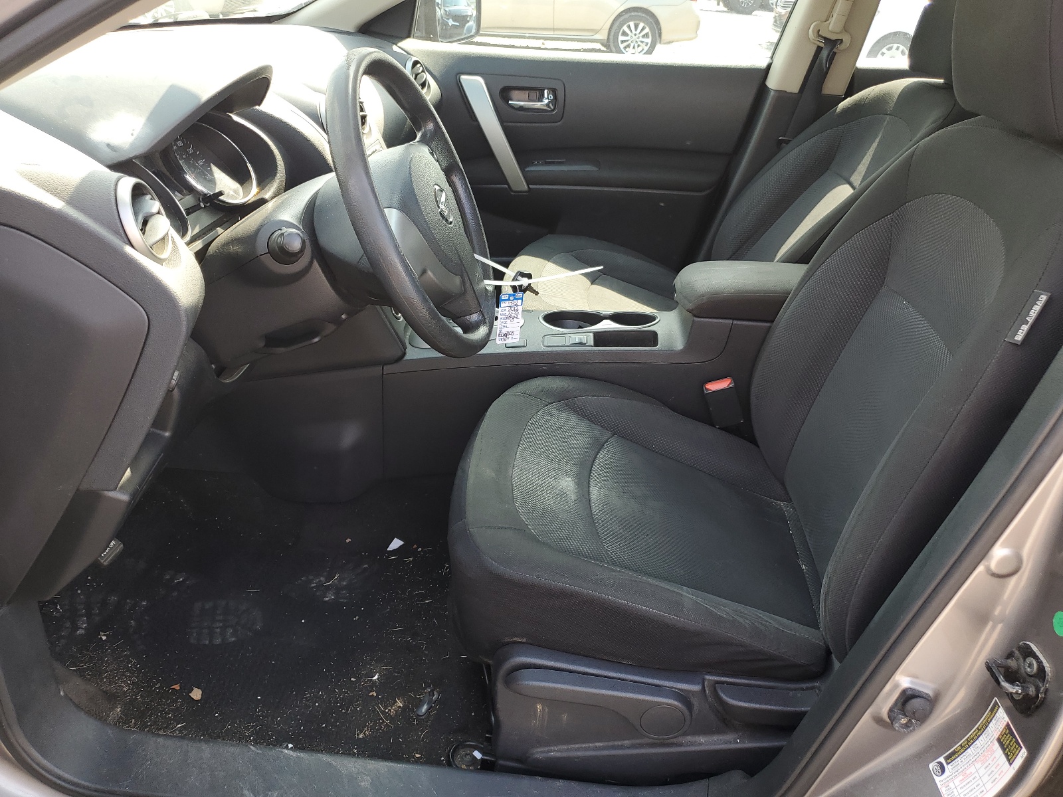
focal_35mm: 26
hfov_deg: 67.3
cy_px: 398
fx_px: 798
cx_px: 532
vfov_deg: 53.1
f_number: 1.5
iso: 50
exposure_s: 1/204
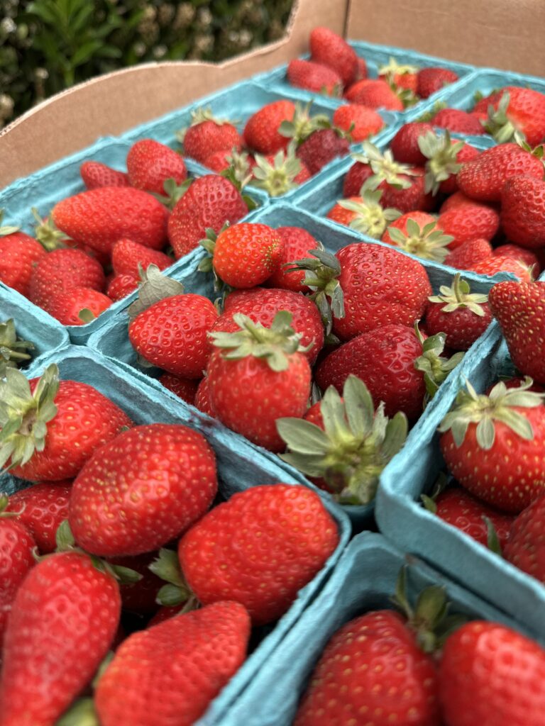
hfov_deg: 56.8
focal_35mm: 24
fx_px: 504
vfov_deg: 71.6
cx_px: 272
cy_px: 363
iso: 80
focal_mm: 6.86
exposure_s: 1/529
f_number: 1.78
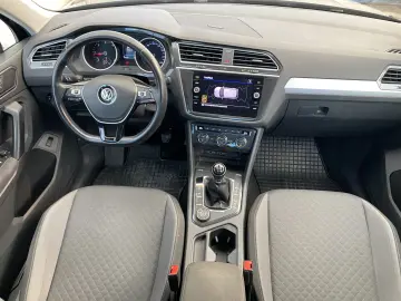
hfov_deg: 67.3
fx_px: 301
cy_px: 150
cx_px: 200
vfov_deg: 53.1
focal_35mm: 26
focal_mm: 4.25
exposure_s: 1/71
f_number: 1.8
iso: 125
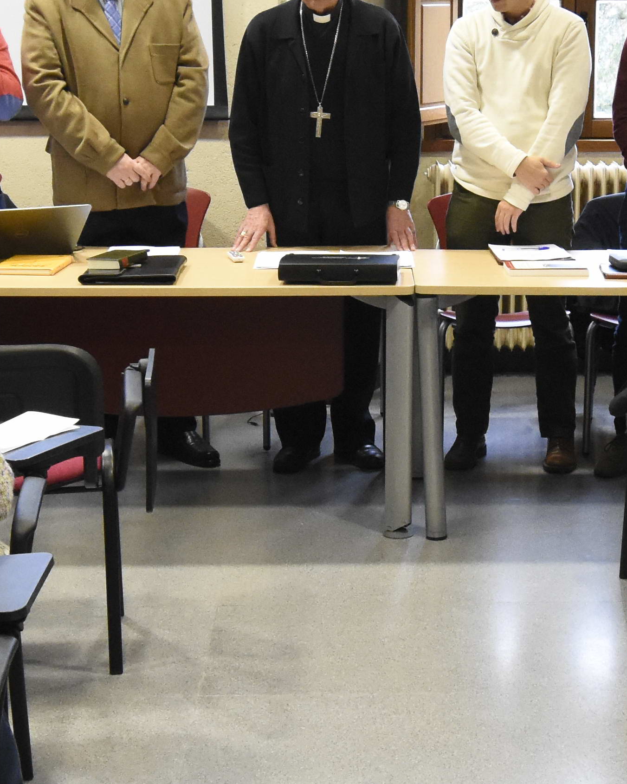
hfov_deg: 19.0
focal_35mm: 80
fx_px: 1856
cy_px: 363
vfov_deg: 23.8
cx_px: 472
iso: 3200
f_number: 5.6
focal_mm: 16
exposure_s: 1/80
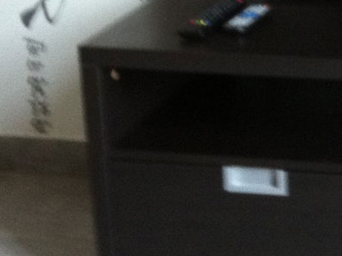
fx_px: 1402
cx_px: 505
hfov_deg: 13.2
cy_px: -88
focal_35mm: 142
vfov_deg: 10.2
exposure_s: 1/17
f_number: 2.8
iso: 160
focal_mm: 3.85
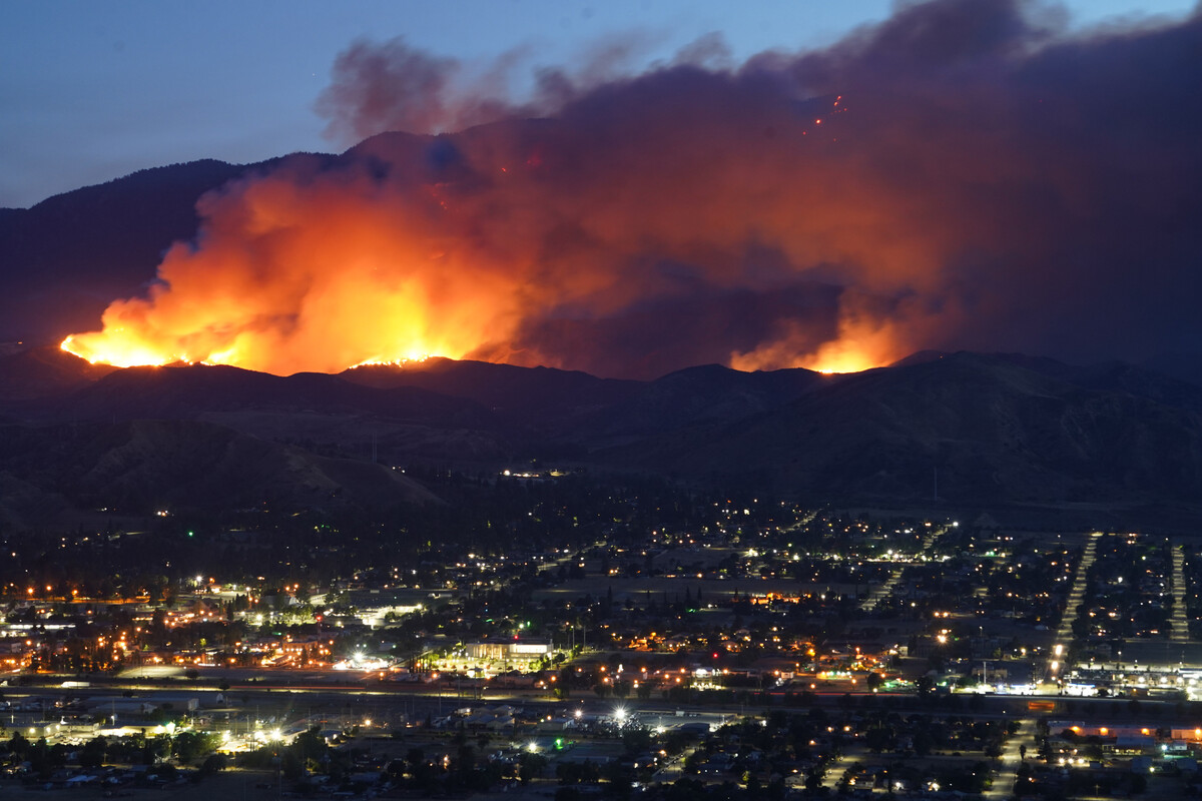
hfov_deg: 21.5
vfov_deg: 14.4
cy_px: 400
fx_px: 3172
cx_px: 601
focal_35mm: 95
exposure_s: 4
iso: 1000
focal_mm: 95
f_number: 9
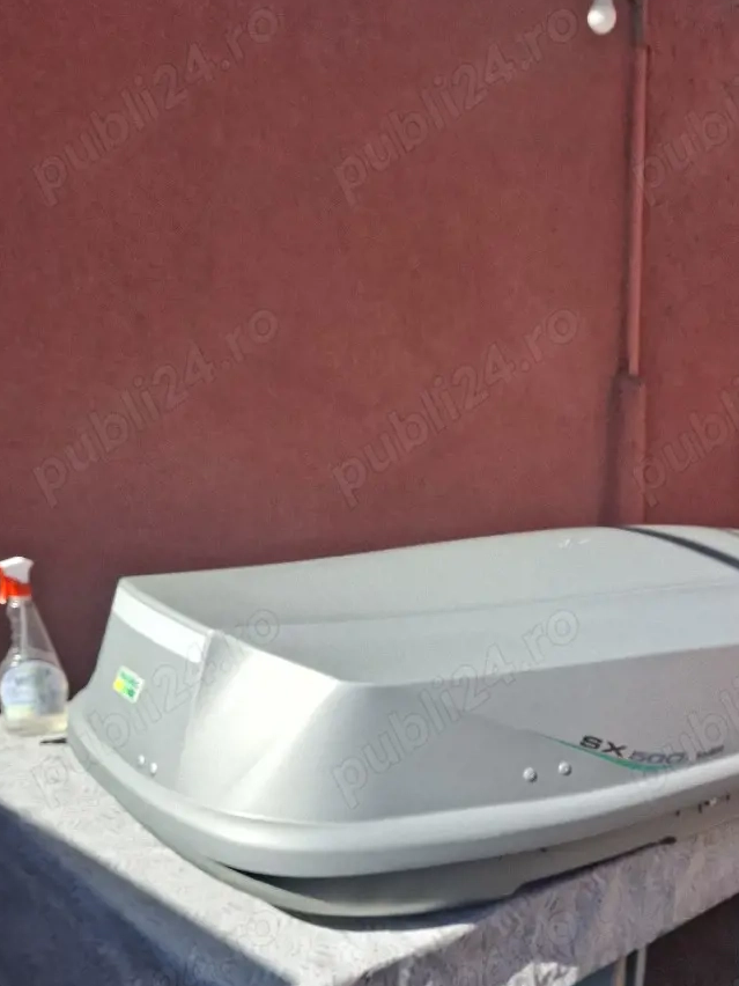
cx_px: 531
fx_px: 1025
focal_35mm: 36
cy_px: 747
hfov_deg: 38.9
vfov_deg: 49.2
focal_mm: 5.54
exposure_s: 1/833
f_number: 1.8
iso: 50
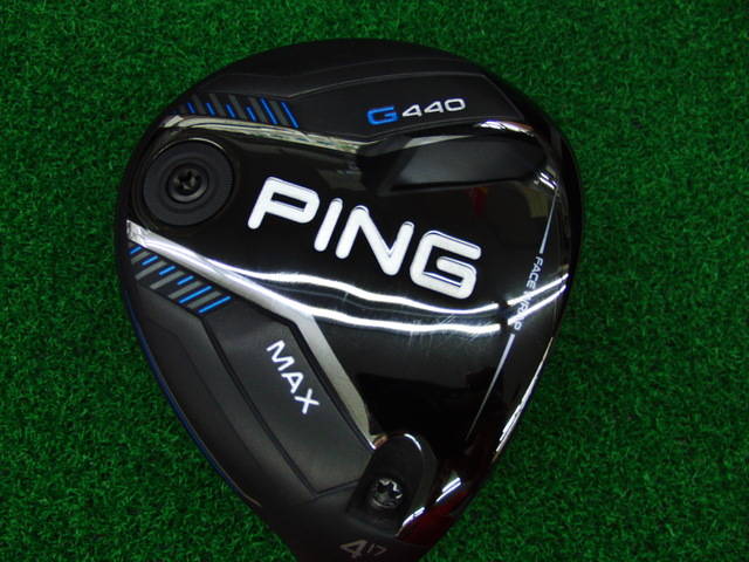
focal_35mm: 37
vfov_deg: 38.7
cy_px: 281
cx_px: 374
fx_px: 801
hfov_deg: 50.1
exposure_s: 1/80
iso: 250
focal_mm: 6.42
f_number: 3.6
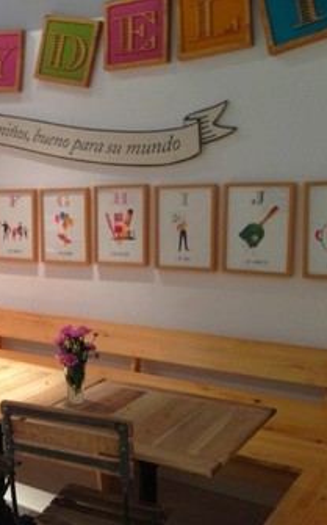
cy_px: 262
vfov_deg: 42.7
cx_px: -9
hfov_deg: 25.8
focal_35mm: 47
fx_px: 671
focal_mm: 4.13
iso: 64
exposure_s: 1/20
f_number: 2.4
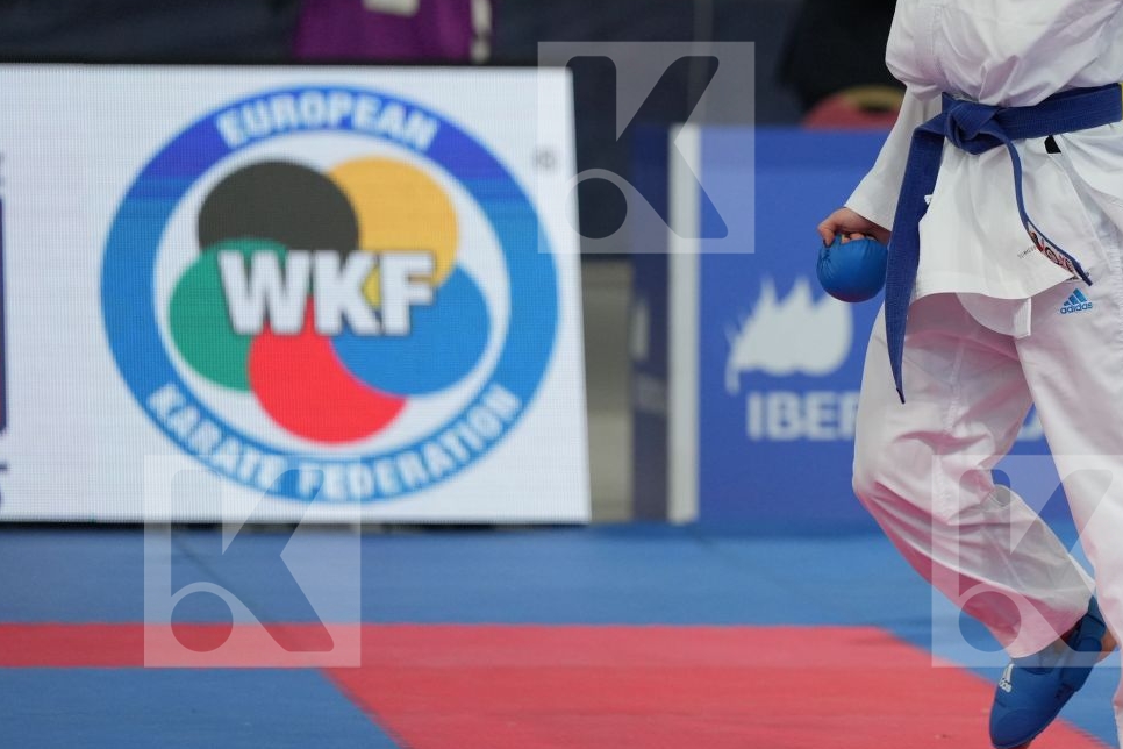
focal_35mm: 339
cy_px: 148
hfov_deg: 6.1
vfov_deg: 4.1
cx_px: 1040
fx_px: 10574
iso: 1600
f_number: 2.8
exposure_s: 1/1000
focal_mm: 182
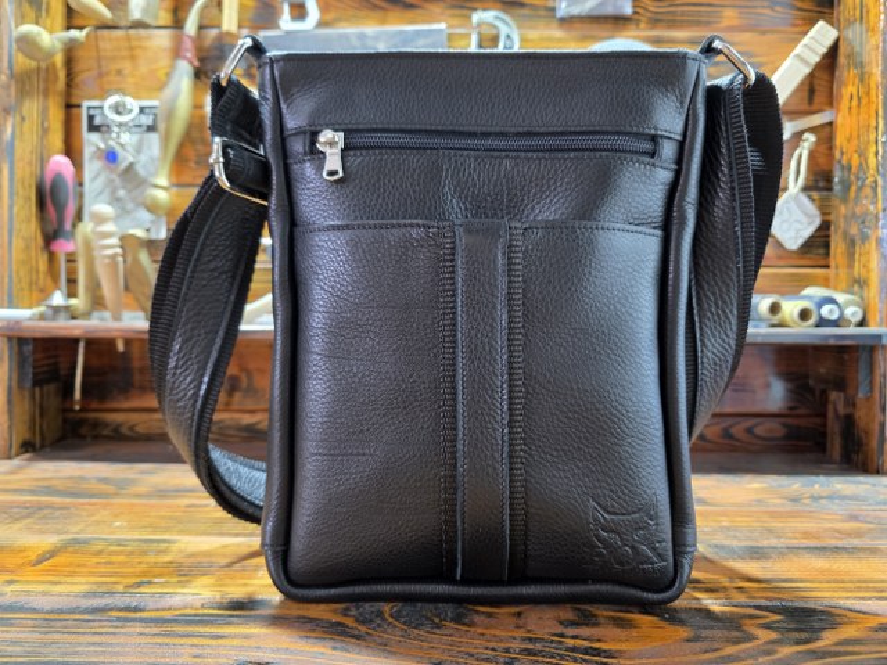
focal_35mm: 23
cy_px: 332
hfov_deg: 73.9
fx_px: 589
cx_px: 444
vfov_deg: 58.9
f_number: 1.7
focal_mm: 6.3
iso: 500
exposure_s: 1/100
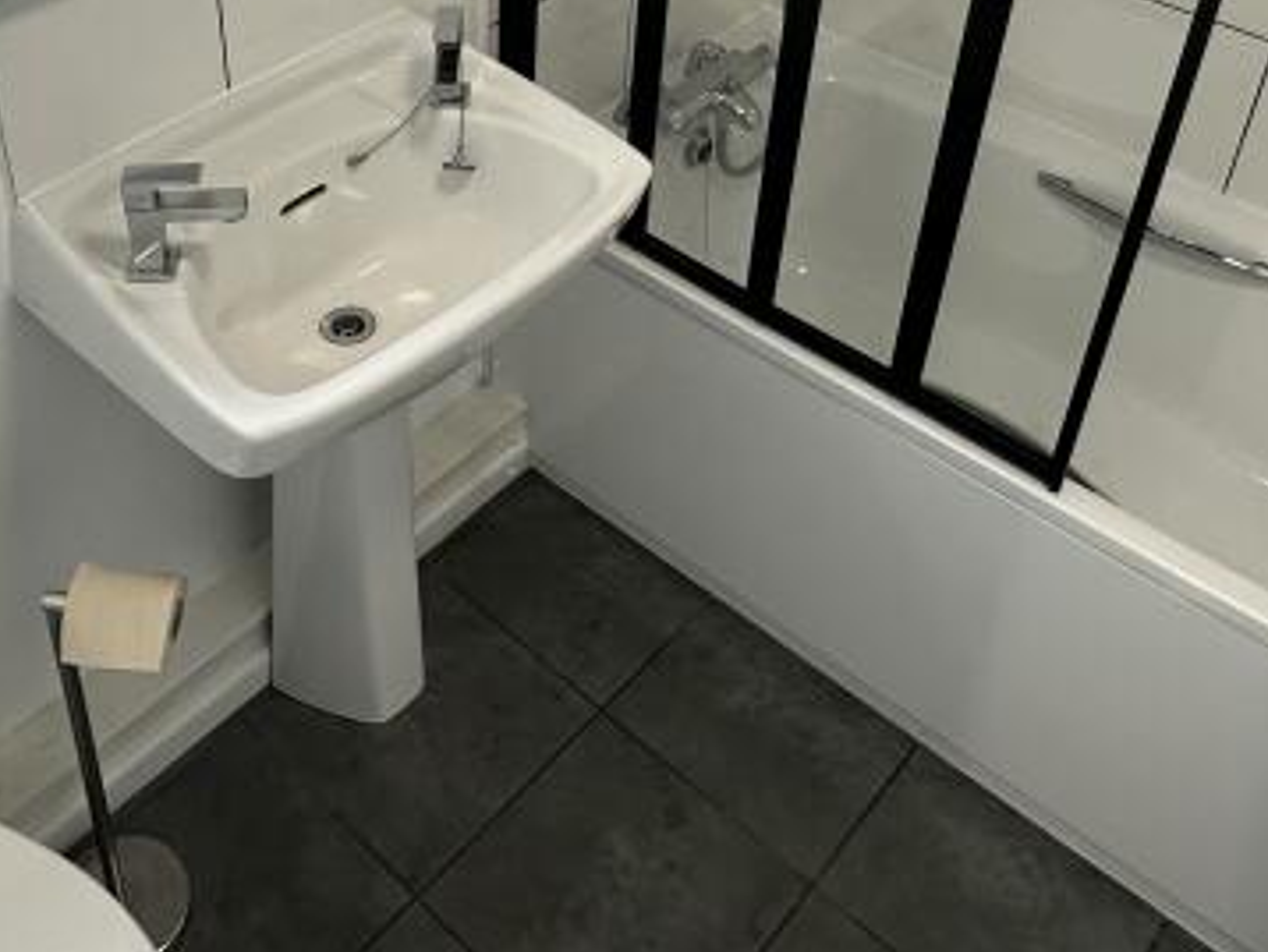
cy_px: 53
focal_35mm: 40
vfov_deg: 33.6
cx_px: 556
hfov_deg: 46.7
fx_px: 1466
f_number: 2.2
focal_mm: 2.22
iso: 125
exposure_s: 1/100
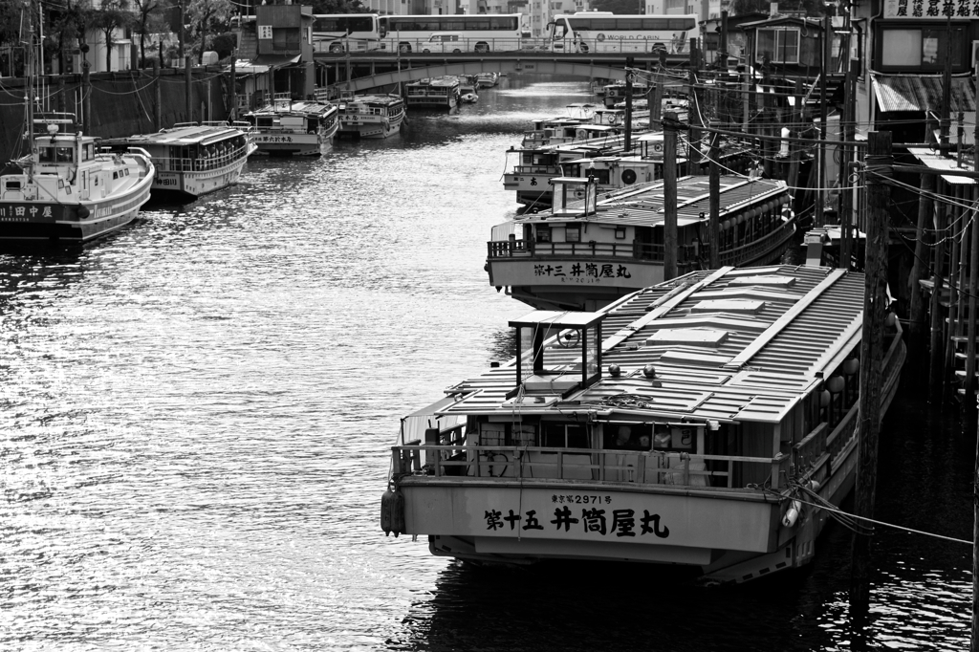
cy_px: 326
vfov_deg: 15.9
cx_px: 490
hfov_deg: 23.7
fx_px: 2338
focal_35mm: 86
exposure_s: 1/1250
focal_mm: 32
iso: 160
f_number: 2.8
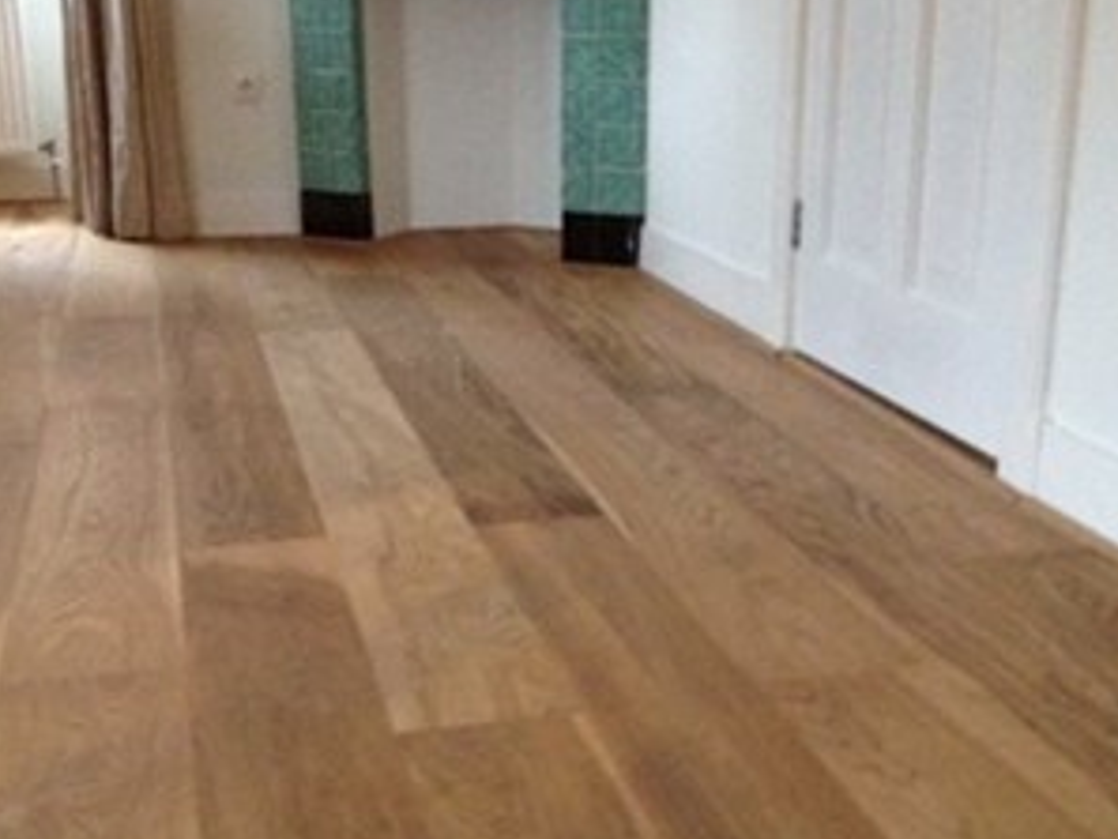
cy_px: 508
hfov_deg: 34.9
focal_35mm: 55
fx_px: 1777
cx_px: 555
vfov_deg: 26.5
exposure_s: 1/15
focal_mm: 4.28
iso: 500
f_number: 2.4
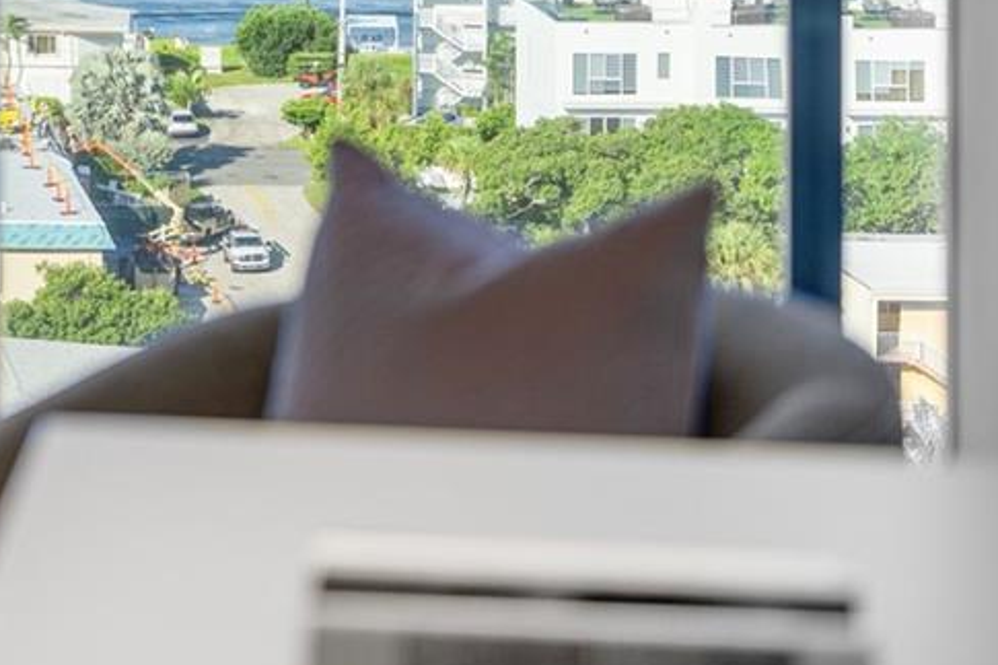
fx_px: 4572
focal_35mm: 165
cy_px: -348
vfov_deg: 8.1
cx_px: -414
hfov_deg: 12.0
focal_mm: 50
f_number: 2
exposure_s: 1/400
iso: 64
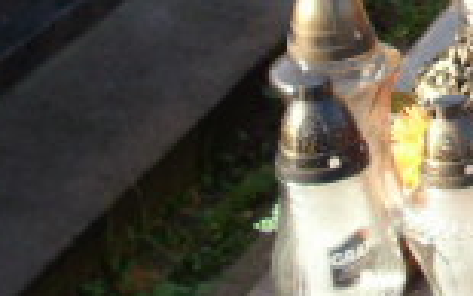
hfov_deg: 12.0
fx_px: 2089
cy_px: -150
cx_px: 836
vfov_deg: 7.9
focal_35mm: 162
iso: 50
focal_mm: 6.2
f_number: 2.8
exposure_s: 1/337
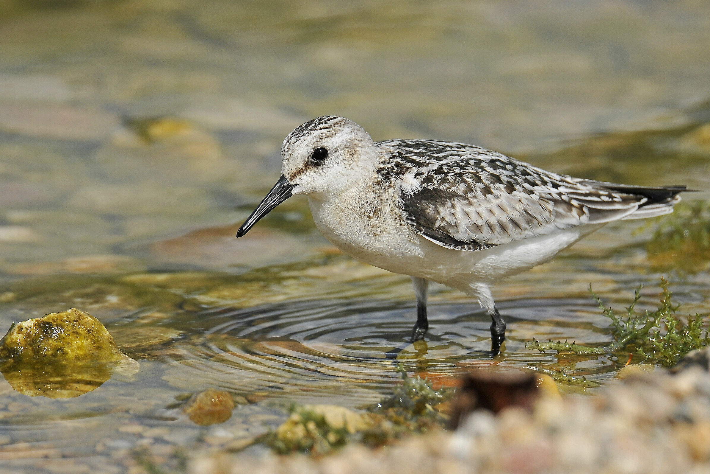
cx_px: 357
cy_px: 237
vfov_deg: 1.5
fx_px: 17826
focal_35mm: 904
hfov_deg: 2.3
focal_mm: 600
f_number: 7.1
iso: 200
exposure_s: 1/1000
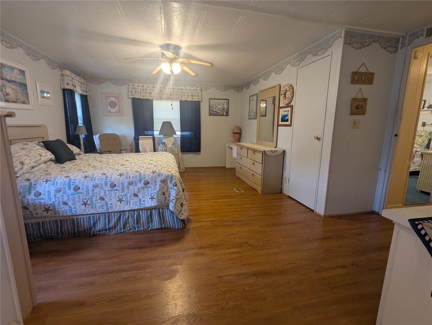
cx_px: 216
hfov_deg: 94.4
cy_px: 162
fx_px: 200
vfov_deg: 78.2
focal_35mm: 16
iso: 127
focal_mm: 2.35
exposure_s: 1/51.4
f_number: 2.2
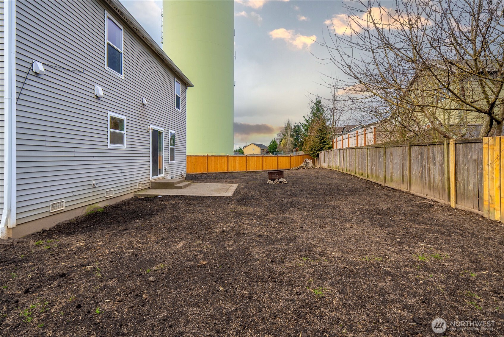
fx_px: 252
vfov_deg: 67.4
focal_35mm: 18
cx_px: 252
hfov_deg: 90.0
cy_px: 168
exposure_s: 1/30
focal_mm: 18
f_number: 7.1
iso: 80
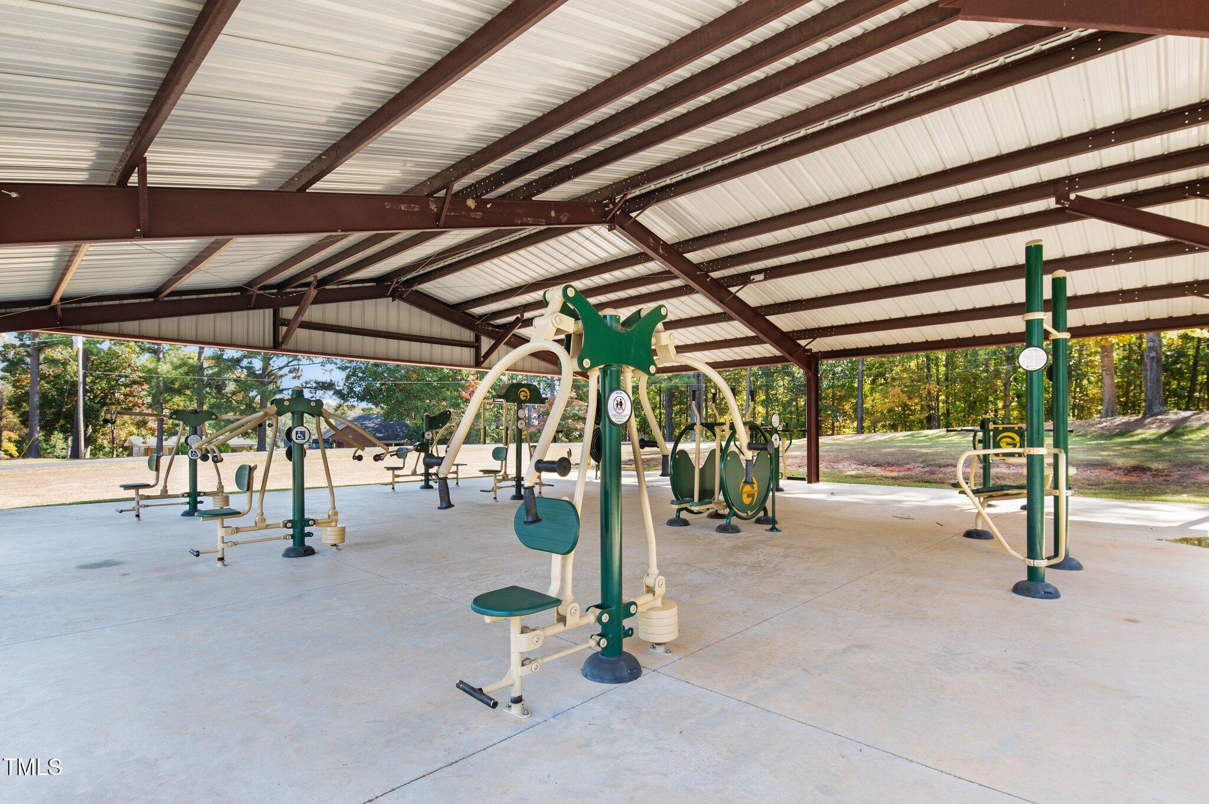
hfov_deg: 90.0
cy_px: 402
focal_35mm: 18
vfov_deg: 67.3
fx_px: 604
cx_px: 604
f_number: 6.3
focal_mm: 18
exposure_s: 1/50
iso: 400
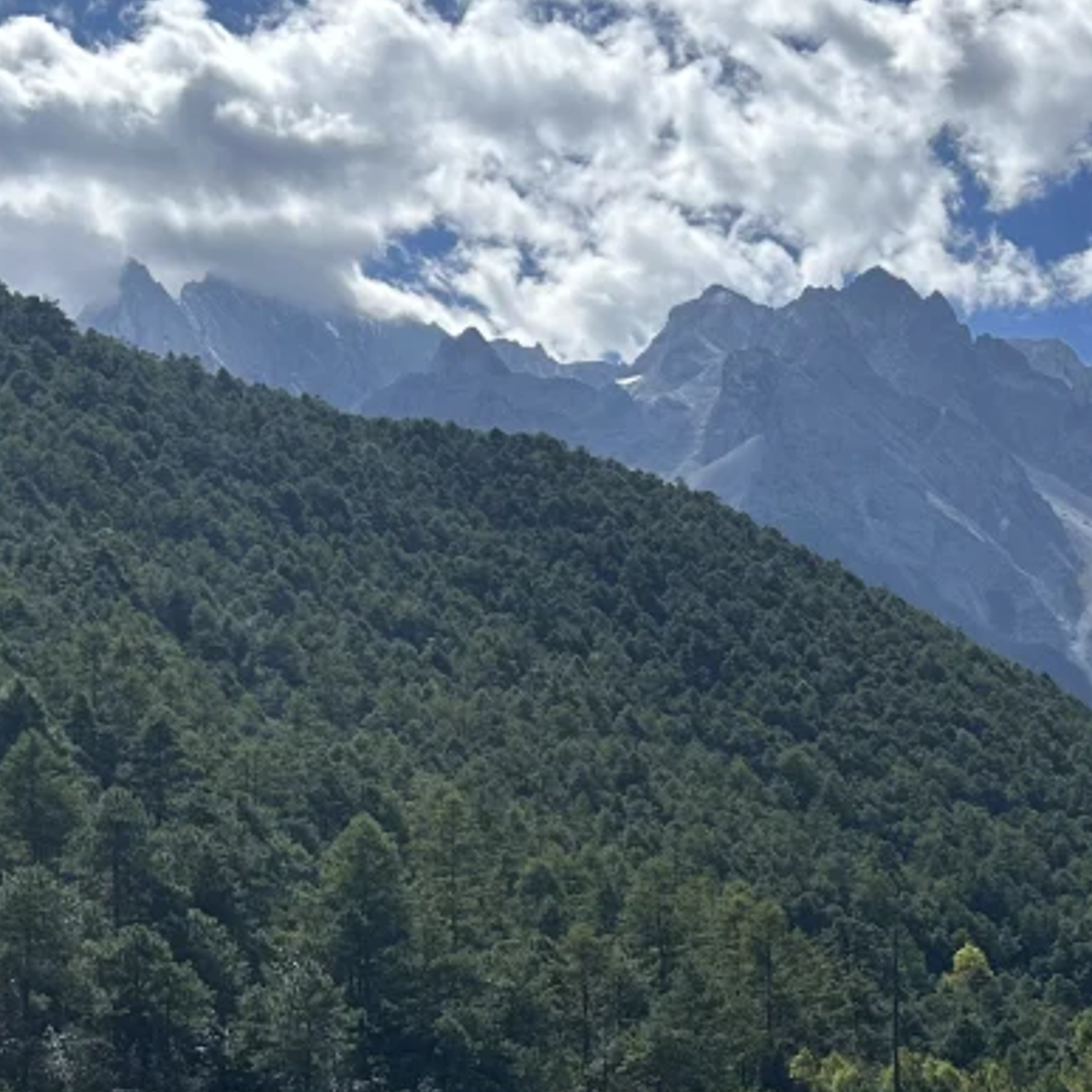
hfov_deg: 21.9
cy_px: 1050
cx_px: 547
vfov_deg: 21.3
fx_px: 2820
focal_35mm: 79
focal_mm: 6.86
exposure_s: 1/5525
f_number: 1.78
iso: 80
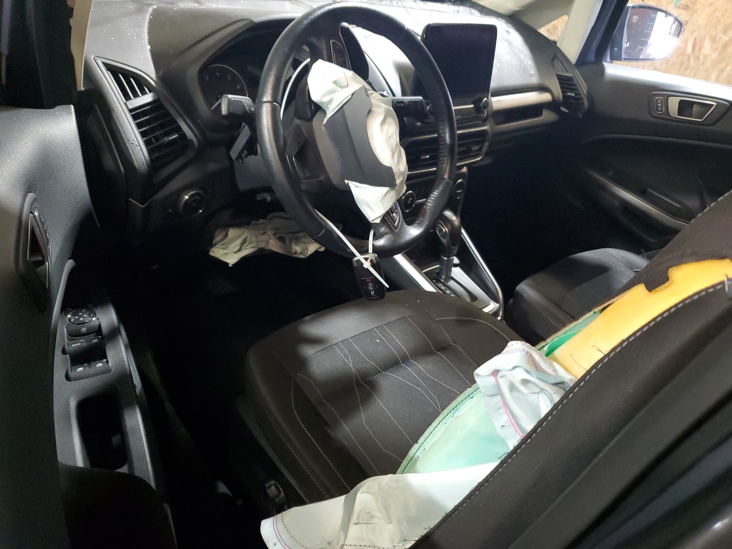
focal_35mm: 26
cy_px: 274
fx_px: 550
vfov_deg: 53.1
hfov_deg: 67.3
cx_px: 366
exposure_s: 1/30
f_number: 1.5
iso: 324
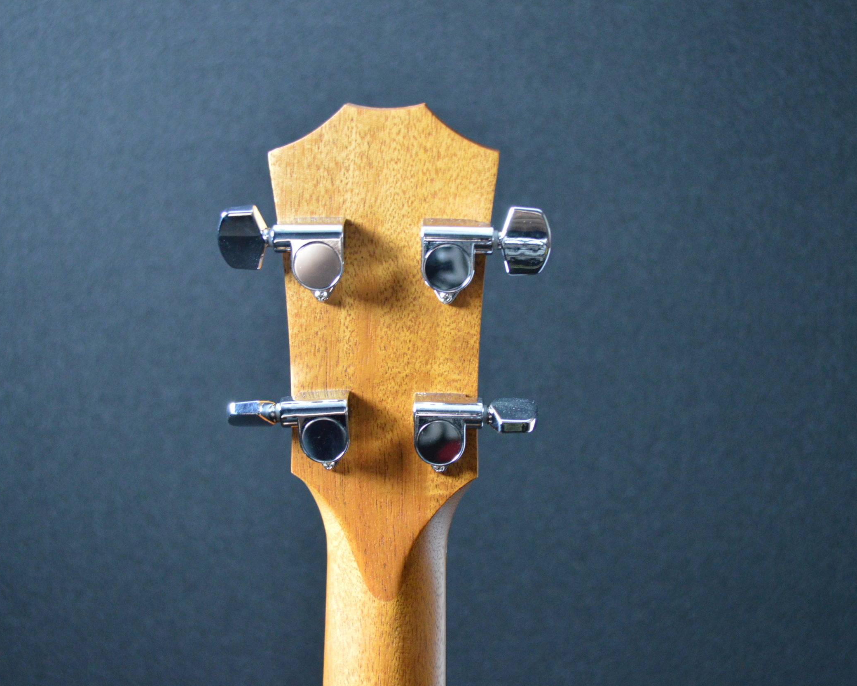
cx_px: 377
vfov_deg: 33.4
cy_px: 347
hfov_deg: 41.1
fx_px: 1141
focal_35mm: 45
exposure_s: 1/15
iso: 2200
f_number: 4.2
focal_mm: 26
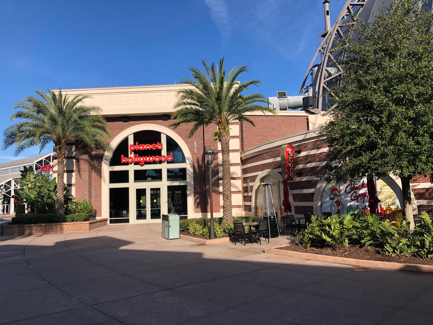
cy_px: 162
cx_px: 216
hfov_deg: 63.4
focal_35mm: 28
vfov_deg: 49.7
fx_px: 350
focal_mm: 3.99
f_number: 1.8
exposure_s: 1/1845
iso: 20
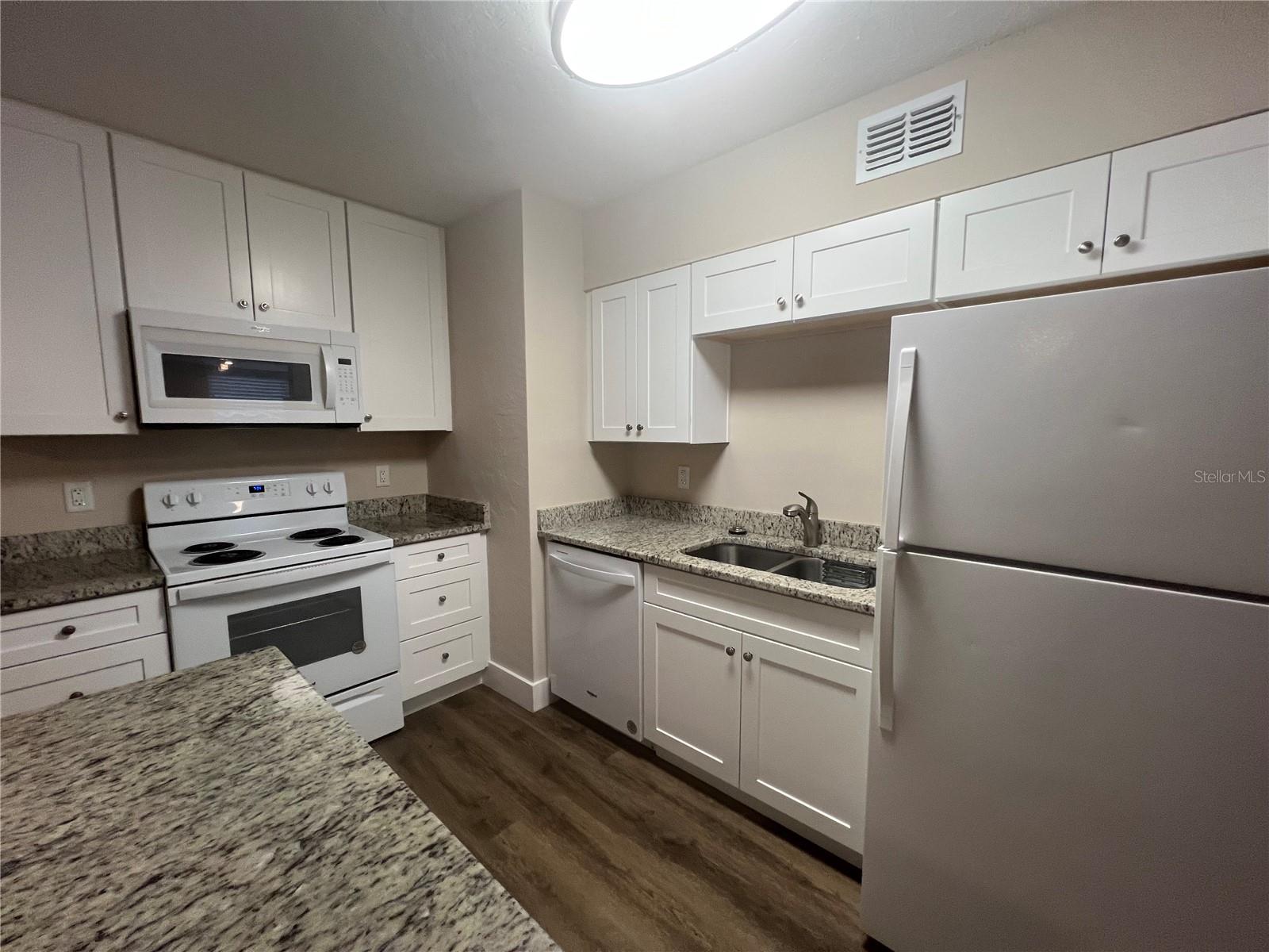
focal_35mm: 13
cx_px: 634
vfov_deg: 89.9
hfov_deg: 106.2
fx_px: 477
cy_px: 476
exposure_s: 1/120
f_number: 1.8
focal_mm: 1.57
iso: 160
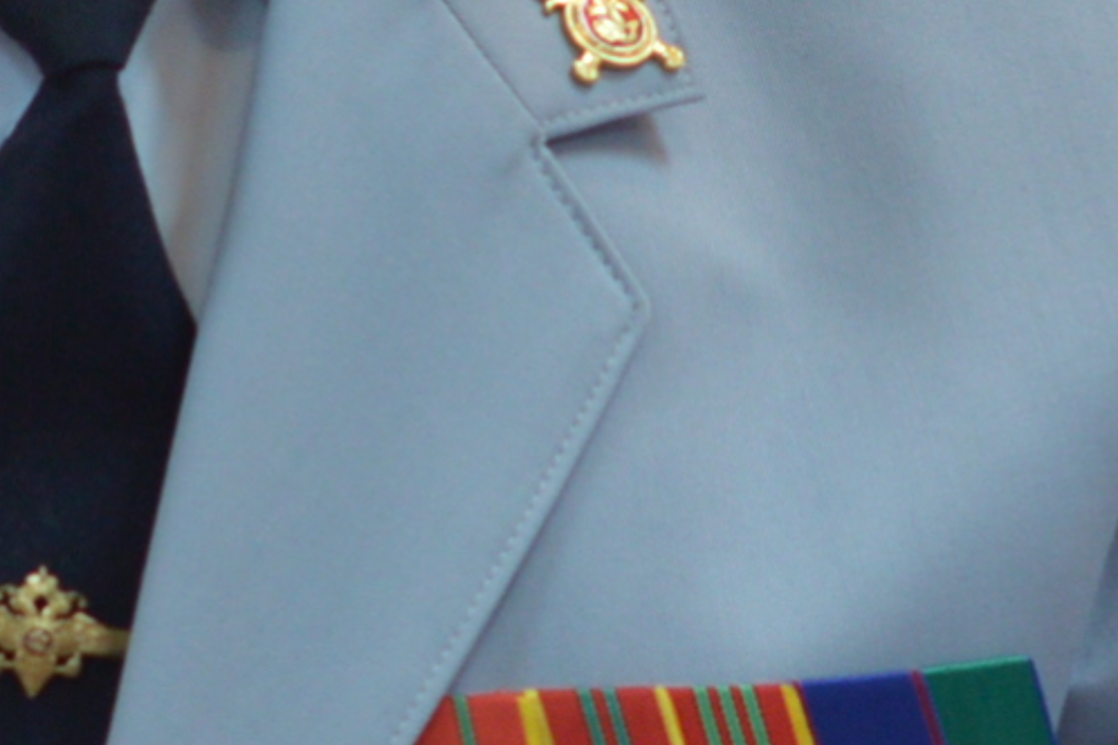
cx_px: 736
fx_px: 14067
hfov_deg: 4.6
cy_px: -11
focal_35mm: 453
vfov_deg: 3.0
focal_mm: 50
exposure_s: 1/125
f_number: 2.8
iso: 400
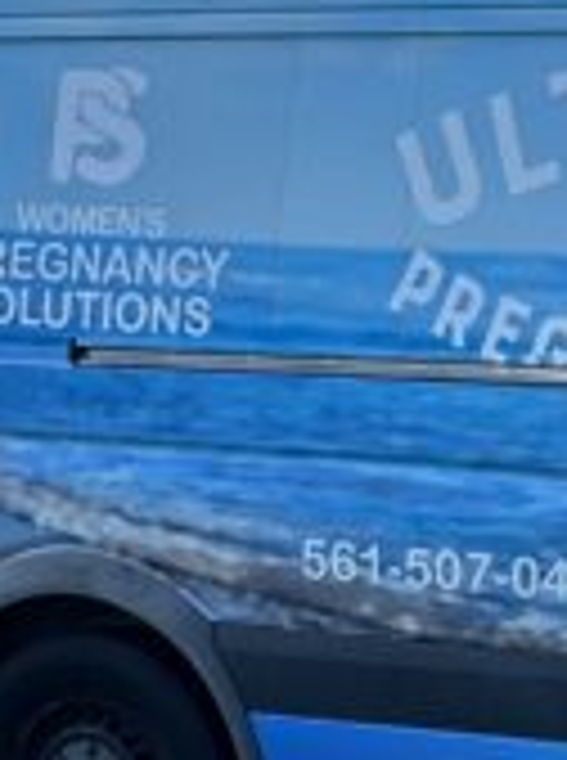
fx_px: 1863
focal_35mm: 85
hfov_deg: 15.5
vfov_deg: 22.7
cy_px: 625
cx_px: 932
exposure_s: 1/388
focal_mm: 2.22
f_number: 2.2
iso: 40
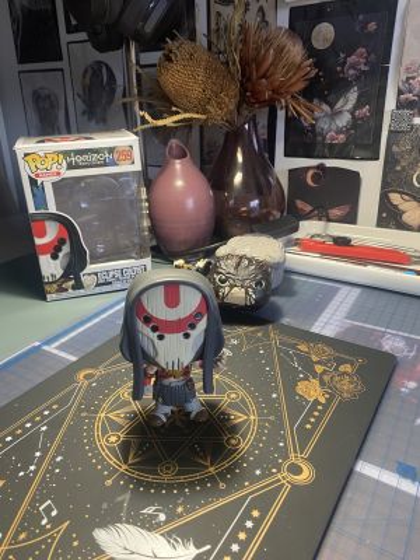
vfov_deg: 67.3
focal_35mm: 26
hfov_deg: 53.1
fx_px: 421
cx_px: 210
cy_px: 280
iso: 200
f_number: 1.8
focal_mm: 4.25
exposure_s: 1/50
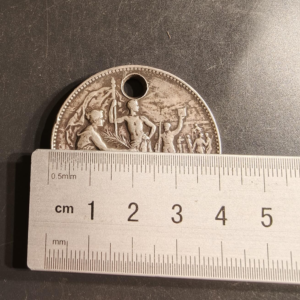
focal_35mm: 28
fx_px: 275
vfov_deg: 56.6
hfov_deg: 57.3
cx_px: 151
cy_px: 187
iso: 250
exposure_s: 1/100
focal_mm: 2.32
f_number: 2
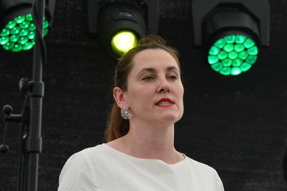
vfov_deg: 4.9
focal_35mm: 278
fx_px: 2215
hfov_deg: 7.4
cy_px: 131
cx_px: 197
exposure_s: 1/640
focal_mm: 170
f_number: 13
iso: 4000
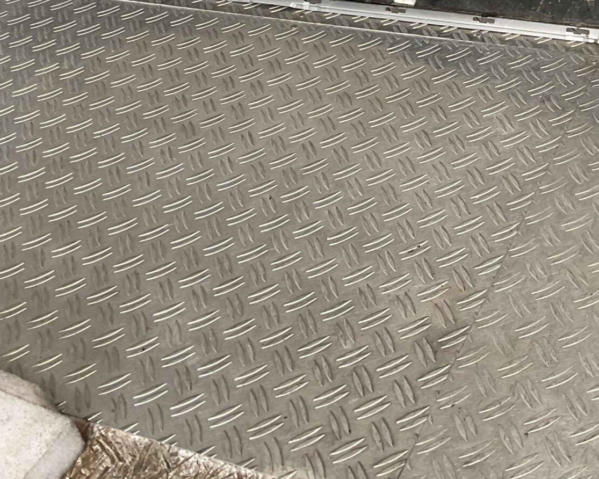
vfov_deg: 22.5
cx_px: 509
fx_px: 1152
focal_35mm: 65
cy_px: -16
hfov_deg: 28.3
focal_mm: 3
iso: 32
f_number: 1.8
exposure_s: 1/120
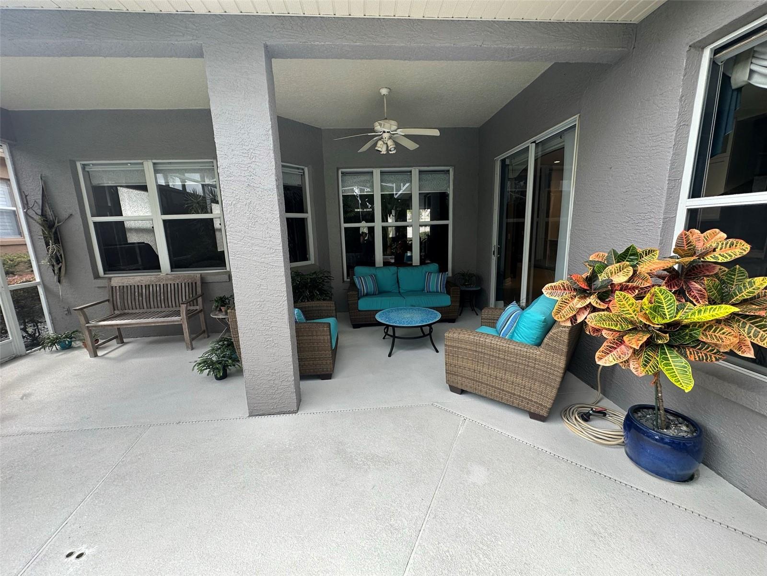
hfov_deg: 102.1
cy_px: 288
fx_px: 310
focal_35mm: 14
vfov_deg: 85.7
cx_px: 384
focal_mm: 2.22
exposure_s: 1/128
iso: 40
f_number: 2.2
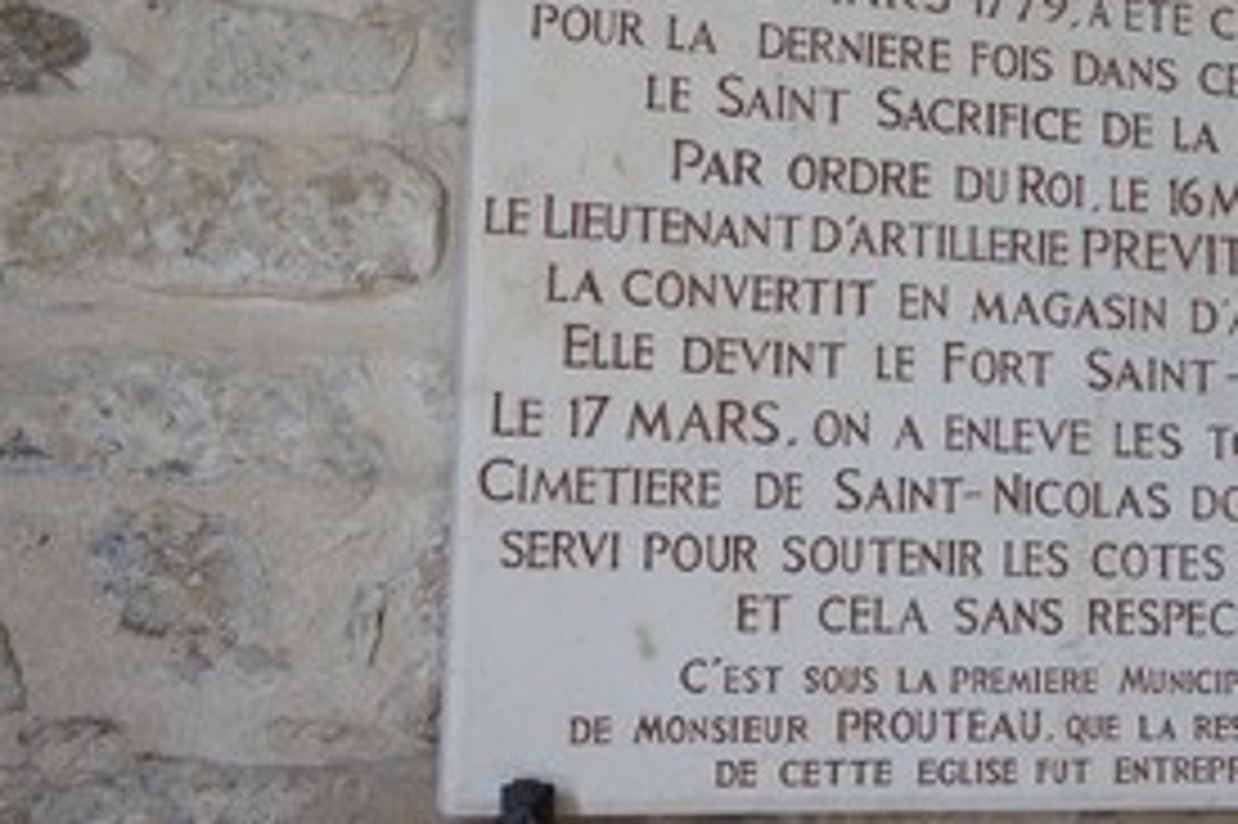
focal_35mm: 68
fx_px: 2331
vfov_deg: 20.0
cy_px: 288
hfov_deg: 29.1
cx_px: 986
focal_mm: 27
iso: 400
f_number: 4.5
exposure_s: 1/125
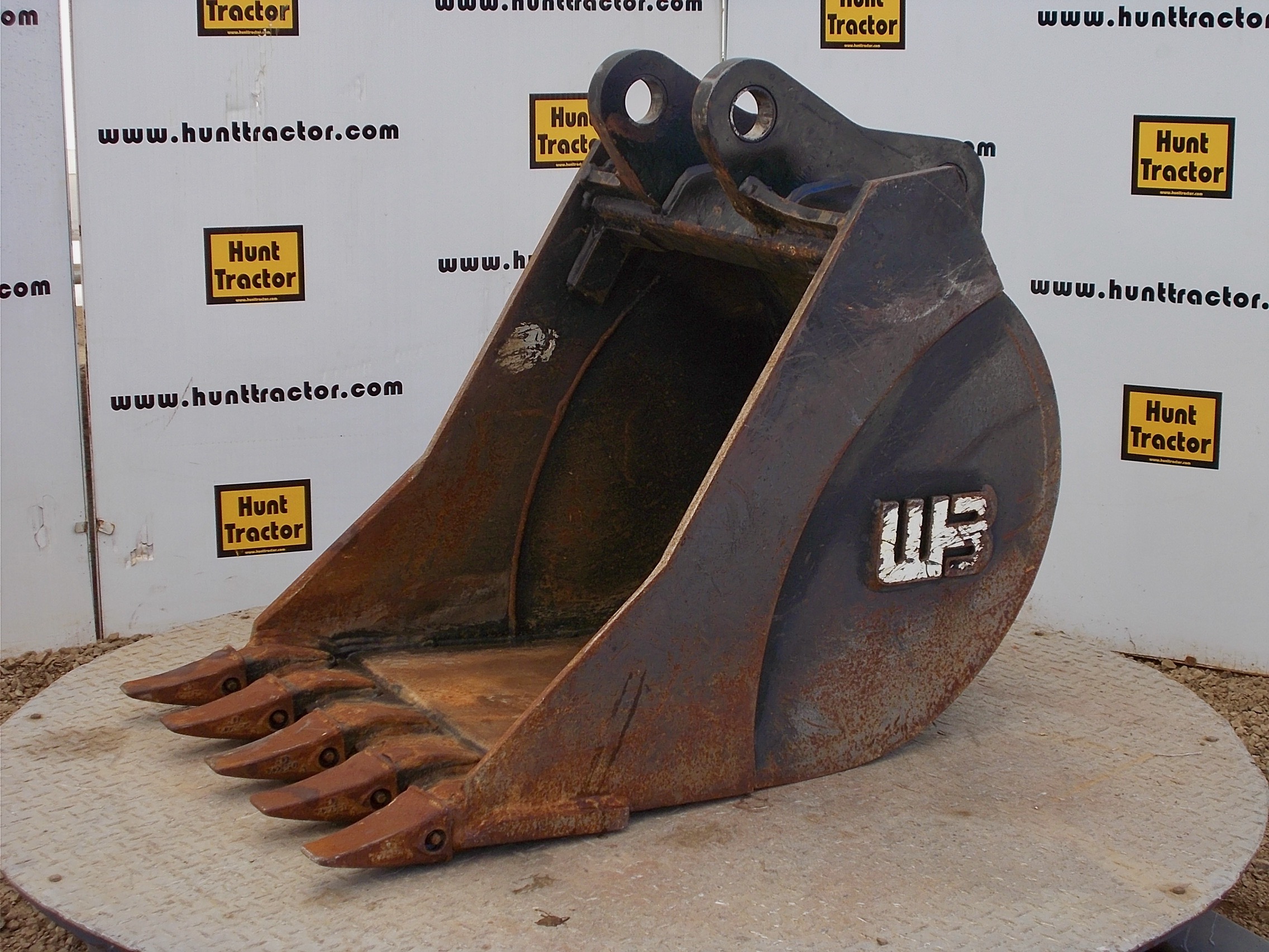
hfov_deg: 33.2
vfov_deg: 25.2
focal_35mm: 58
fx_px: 2126
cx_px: 634
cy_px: 476
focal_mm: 10.3
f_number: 4.9
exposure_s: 1/60
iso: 80
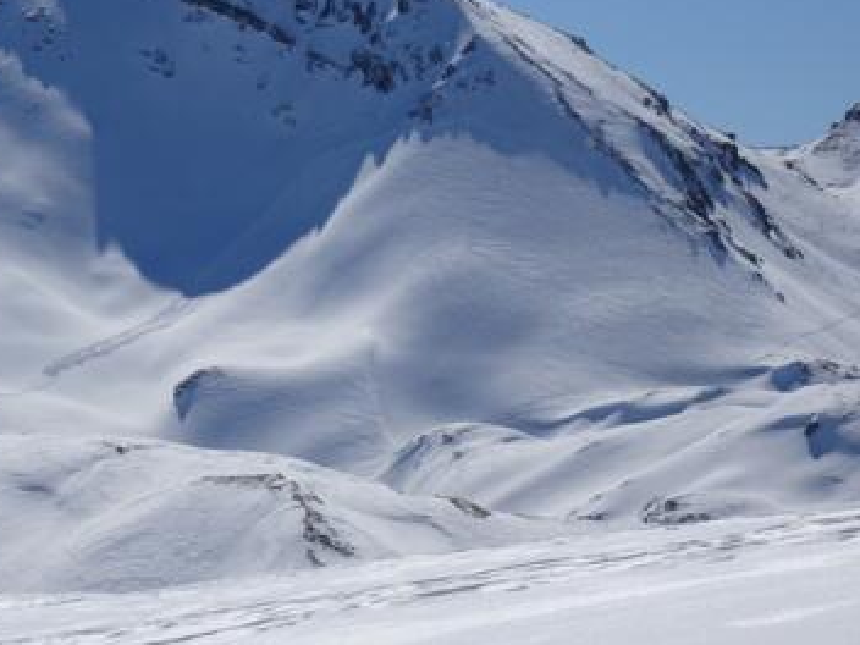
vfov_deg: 9.3
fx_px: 3975
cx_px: 172
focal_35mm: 160
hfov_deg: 12.3
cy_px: 247
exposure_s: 1/2000
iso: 80
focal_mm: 16.46
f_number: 5
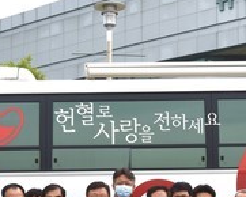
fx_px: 794
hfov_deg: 17.6
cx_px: 113
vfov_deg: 14.0
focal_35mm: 109
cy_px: 179
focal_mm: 35
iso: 200
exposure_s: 1/400
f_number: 10
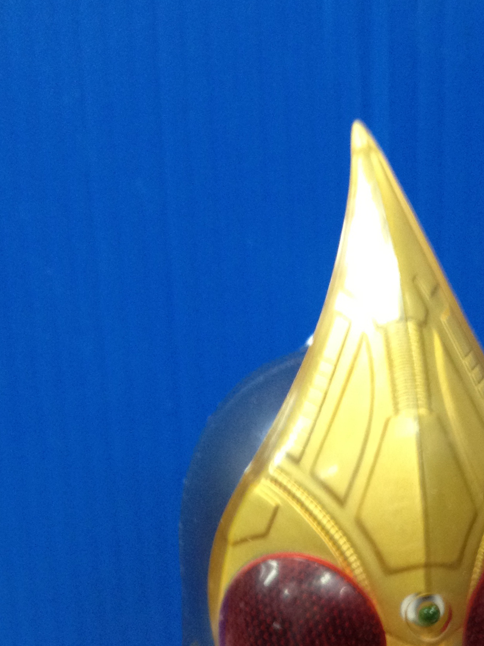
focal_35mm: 69
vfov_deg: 27.1
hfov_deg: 20.9
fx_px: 1286
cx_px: 426
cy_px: 588
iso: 160
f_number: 2.4
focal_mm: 4.28
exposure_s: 1/20
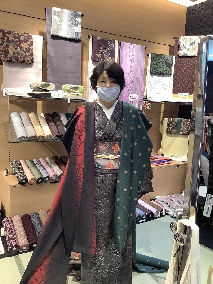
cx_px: 106
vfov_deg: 58.4
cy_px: 142
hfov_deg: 45.4
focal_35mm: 31
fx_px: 254
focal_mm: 3.3
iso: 100
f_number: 2.4
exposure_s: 1/60
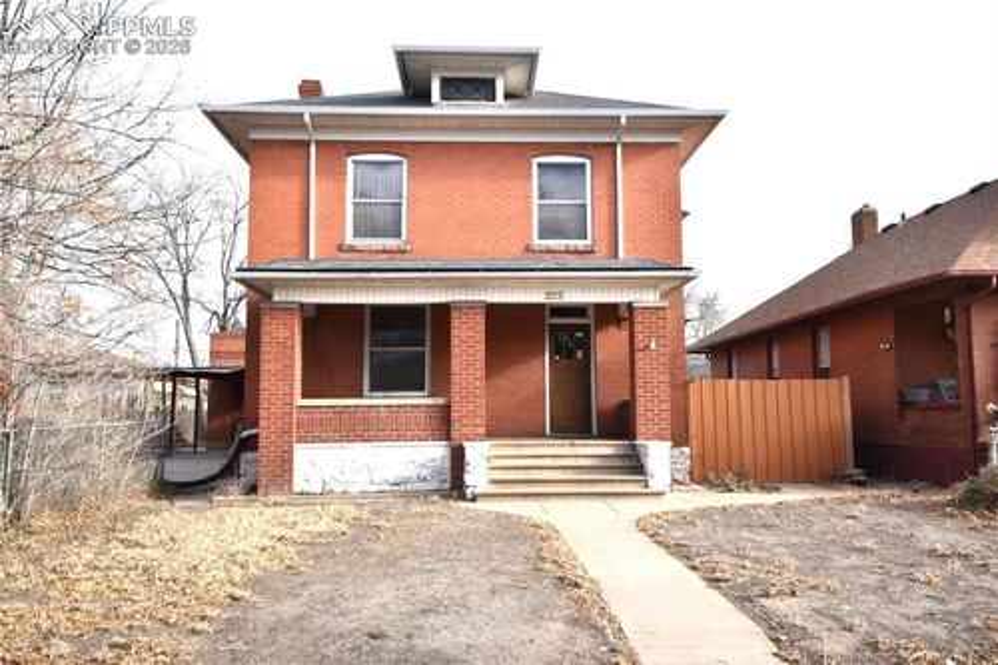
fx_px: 831
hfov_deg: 61.9
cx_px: 499
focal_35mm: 30
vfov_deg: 43.6
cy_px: 332
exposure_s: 1/250
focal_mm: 20
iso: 180
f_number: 8
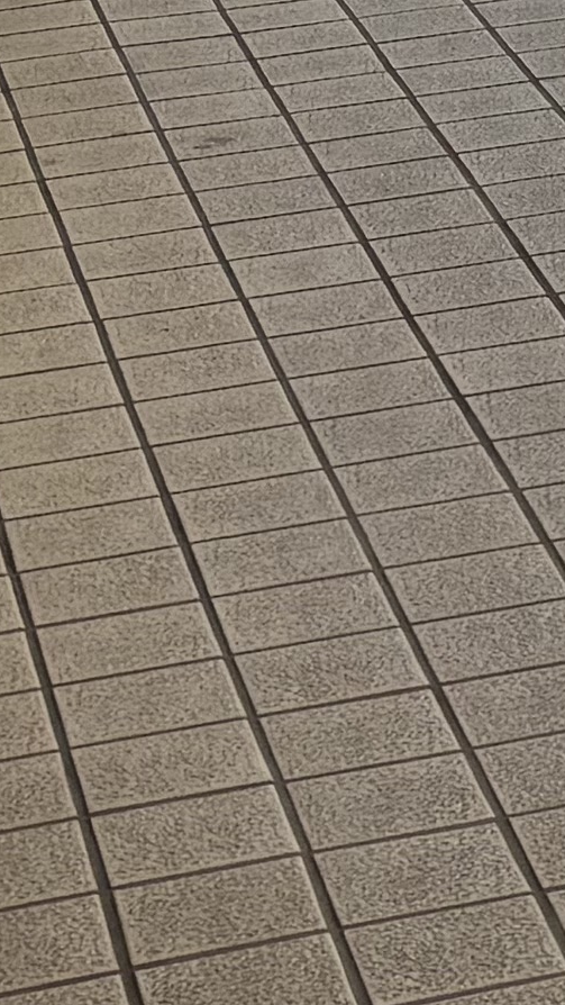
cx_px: 1469
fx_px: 4820
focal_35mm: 181
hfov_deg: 6.3
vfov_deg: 11.3
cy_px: -652
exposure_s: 1/2571
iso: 50
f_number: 1.6
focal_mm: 5.96
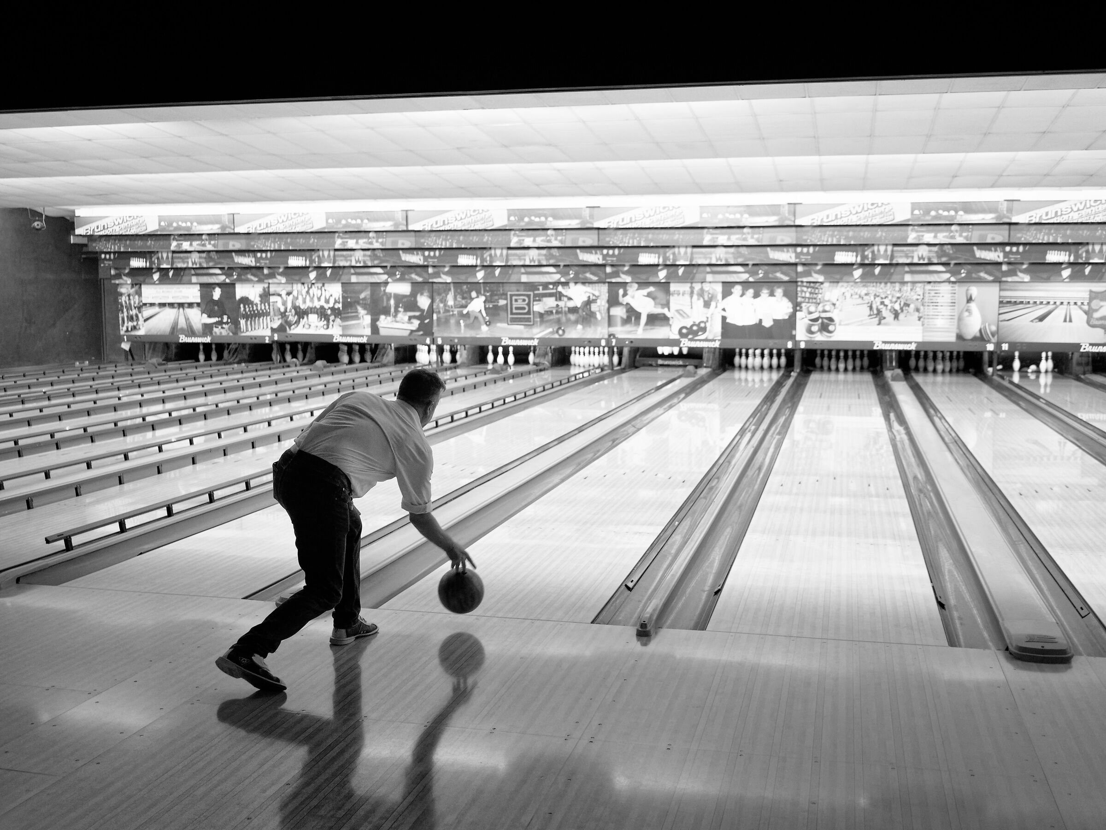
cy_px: 415
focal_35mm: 36
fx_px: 1150
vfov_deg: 39.7
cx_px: 553
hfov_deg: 51.4
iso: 3200
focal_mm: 18
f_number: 1.7
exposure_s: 1/250
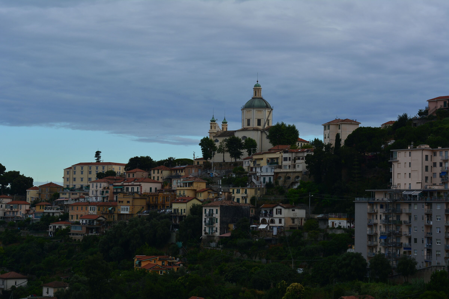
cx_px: 224
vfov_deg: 18.2
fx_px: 935
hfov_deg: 27.0
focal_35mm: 75
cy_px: 150
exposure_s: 1/200
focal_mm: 50
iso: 160
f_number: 7.1
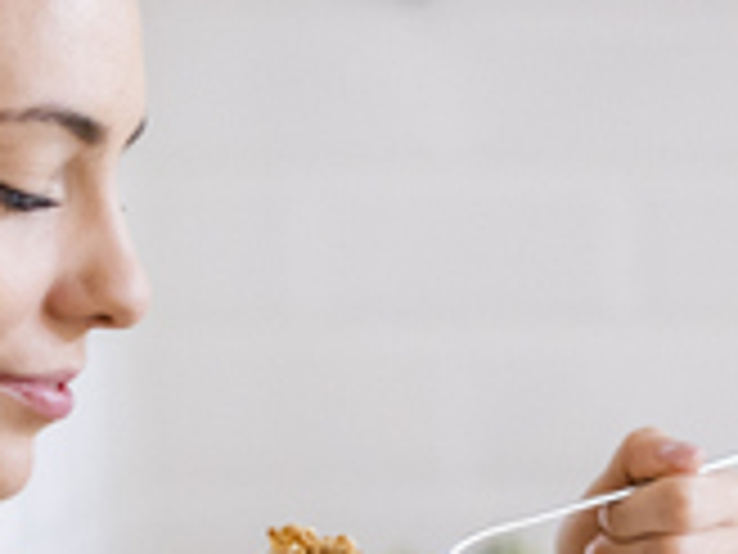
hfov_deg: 9.3
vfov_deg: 6.9
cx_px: 220
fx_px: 4520
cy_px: 786
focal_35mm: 212
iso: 2000
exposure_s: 1/160
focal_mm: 50
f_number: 1.8
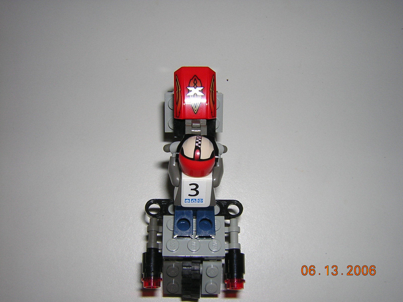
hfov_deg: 51.4
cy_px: 151
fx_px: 419
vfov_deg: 39.7
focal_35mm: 36
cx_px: 202
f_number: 5.2
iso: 100
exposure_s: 1/60.1
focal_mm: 4.7
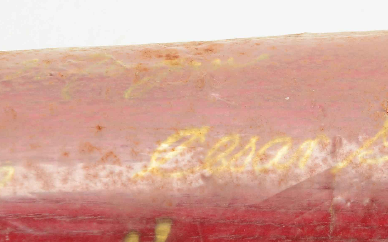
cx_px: 431
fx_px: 4508
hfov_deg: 4.9
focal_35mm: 426
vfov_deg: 3.1
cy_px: 296
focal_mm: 105
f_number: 18
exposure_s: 1/160
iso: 200
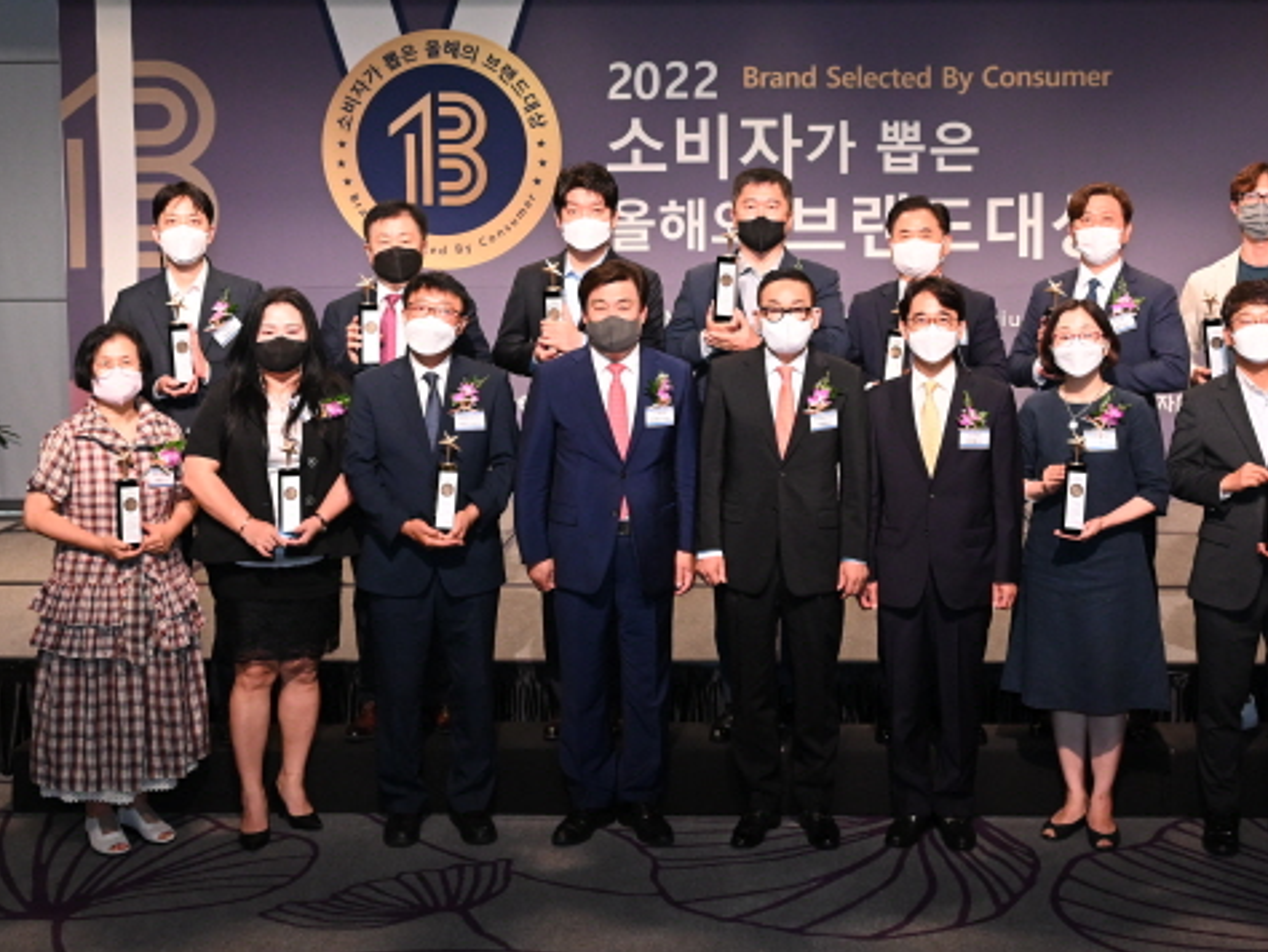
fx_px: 1723
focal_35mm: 47
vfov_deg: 30.6
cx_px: 760
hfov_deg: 40.2
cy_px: 283
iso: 4000
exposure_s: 1/125
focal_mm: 29
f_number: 6.3
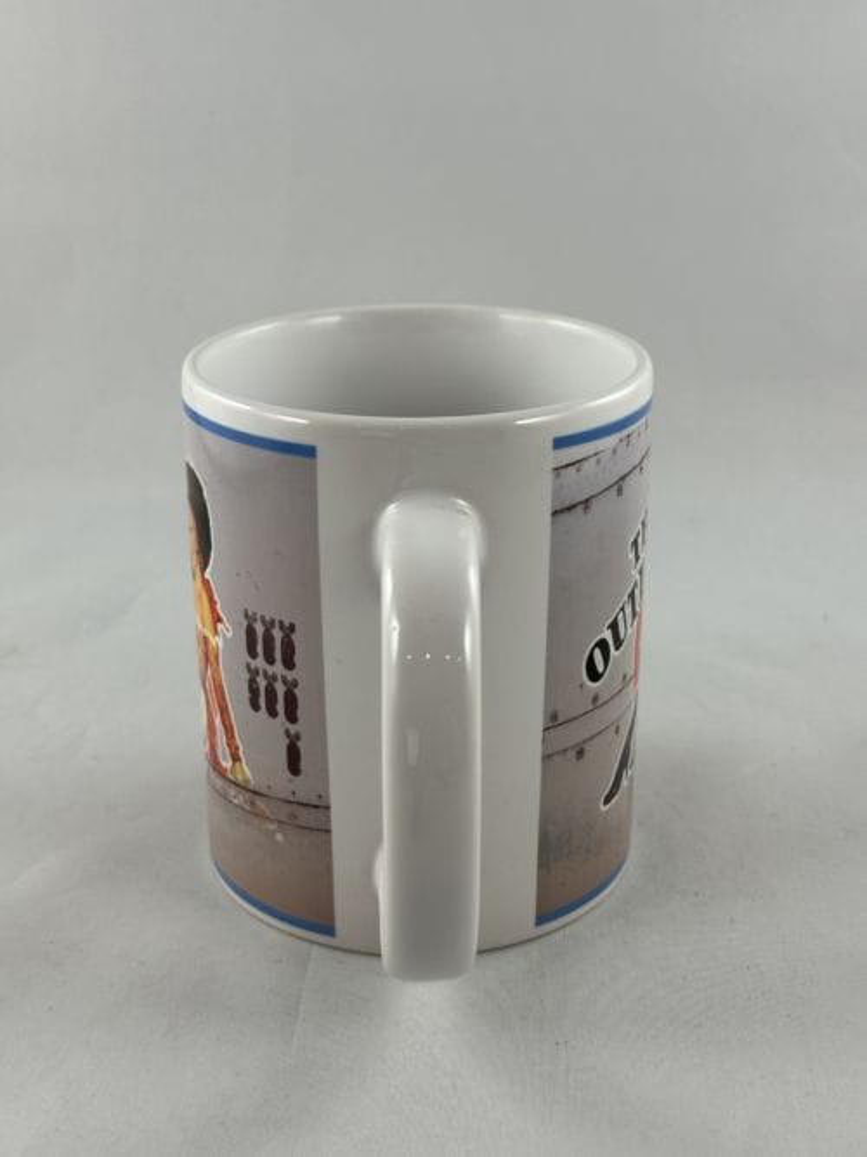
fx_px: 1603
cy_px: 578
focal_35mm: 48
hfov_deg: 30.3
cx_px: 434
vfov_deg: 39.7
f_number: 1.78
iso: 50
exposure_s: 1/105
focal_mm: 6.86
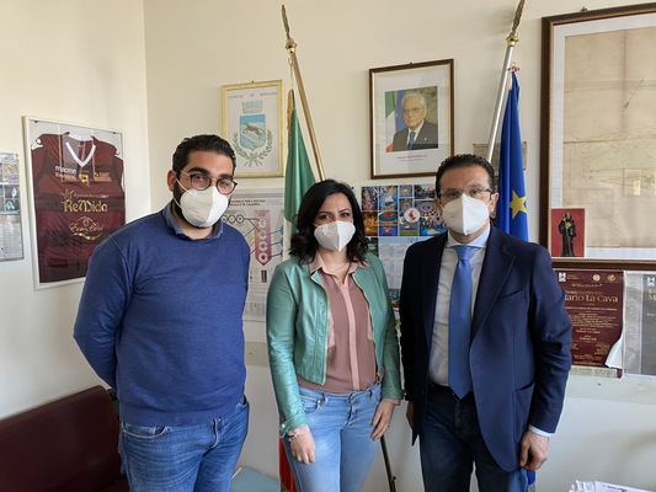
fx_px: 493
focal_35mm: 26
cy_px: 246
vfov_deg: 53.1
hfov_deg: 67.3
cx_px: 328
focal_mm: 4.25
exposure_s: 1/65
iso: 125
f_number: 1.8
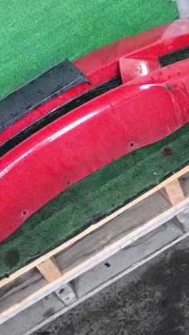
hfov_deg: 20.1
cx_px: 75
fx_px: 534
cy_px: 184
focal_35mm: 60
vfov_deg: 34.8
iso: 5000
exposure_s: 1/125
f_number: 2.5
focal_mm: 6.37
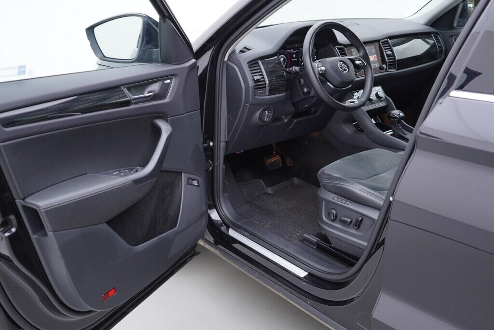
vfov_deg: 36.9
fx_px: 494
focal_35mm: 36
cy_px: 165
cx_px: 247
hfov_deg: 53.1
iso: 125
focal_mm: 24
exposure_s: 1/40
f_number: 2.8
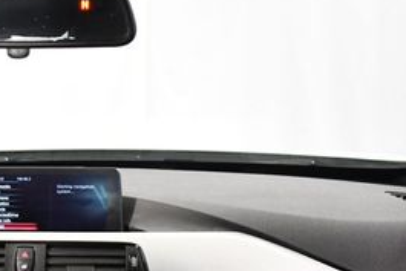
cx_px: 29
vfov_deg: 15.5
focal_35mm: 87
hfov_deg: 22.7
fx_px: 982
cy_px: 256
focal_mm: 18
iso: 2800
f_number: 3.5
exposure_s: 1/125
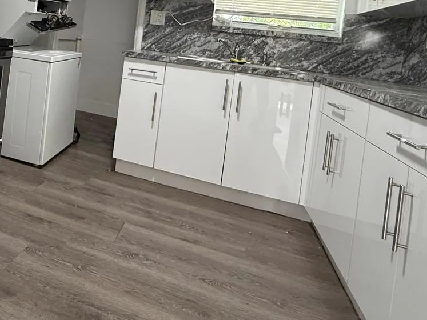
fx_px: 370
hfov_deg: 55.3
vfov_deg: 42.9
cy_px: 34
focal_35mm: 30
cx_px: 78
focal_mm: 2.22
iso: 200
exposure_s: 1/60
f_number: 2.2
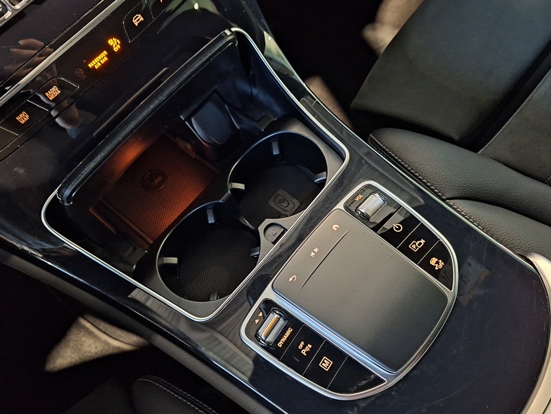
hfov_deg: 73.9
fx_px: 366
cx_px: 276
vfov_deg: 58.9
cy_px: 207
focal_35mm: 23
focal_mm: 5.54
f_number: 1.8
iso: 1600
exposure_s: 1/9
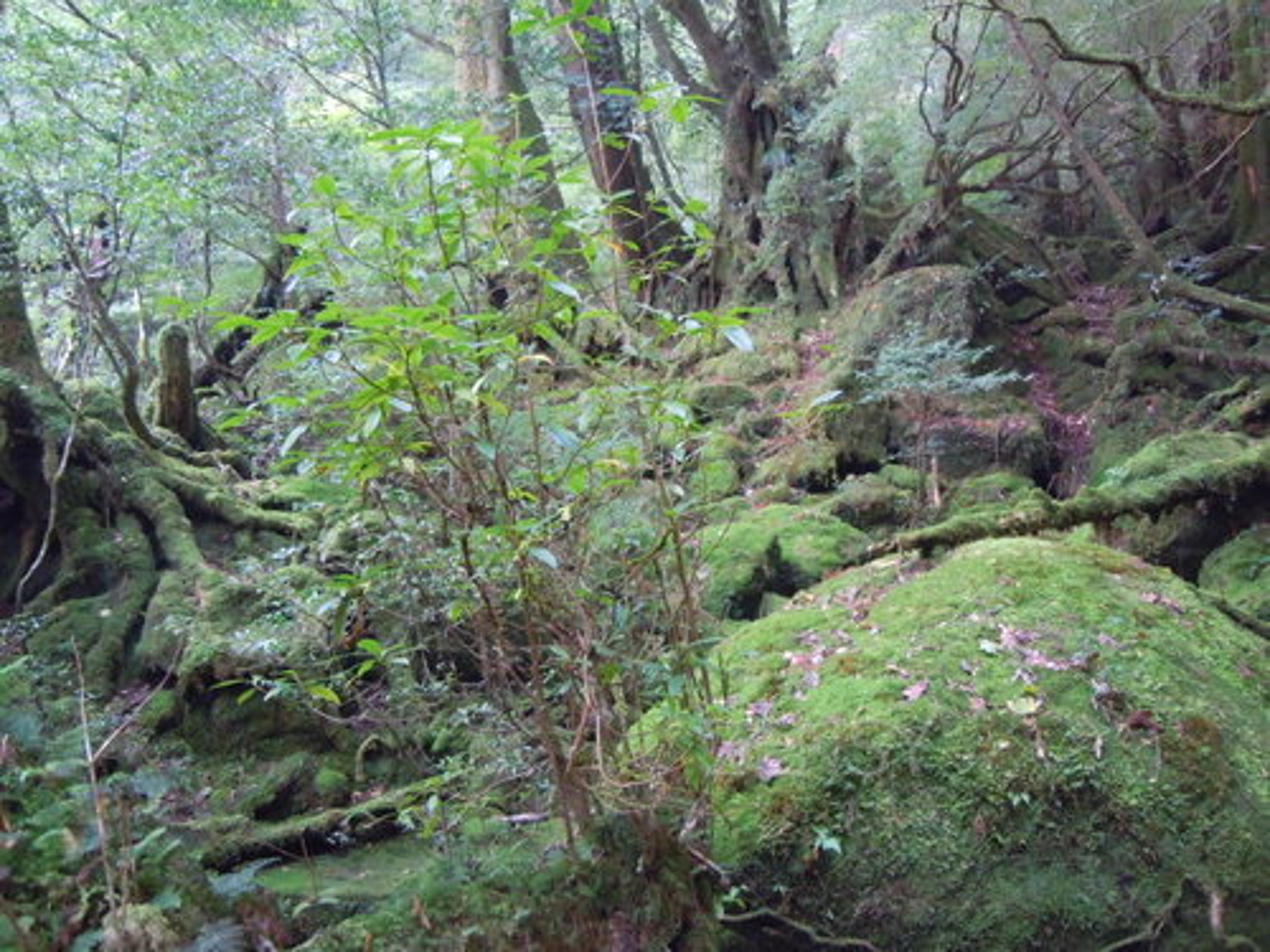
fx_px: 1247
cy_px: 476
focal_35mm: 34
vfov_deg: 41.8
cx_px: 635
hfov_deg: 54.0
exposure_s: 1/25
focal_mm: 6.2
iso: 800
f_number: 3.6
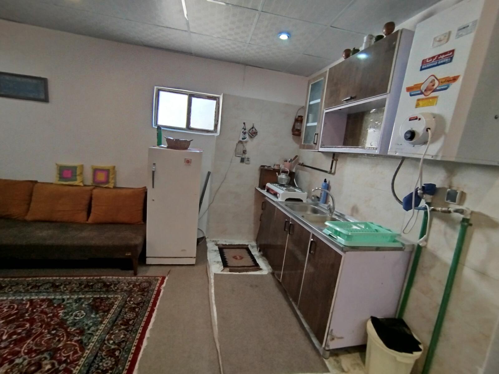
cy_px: 187
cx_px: 250
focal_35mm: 15
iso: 125
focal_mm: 1.65
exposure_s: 1/33
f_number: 2.2
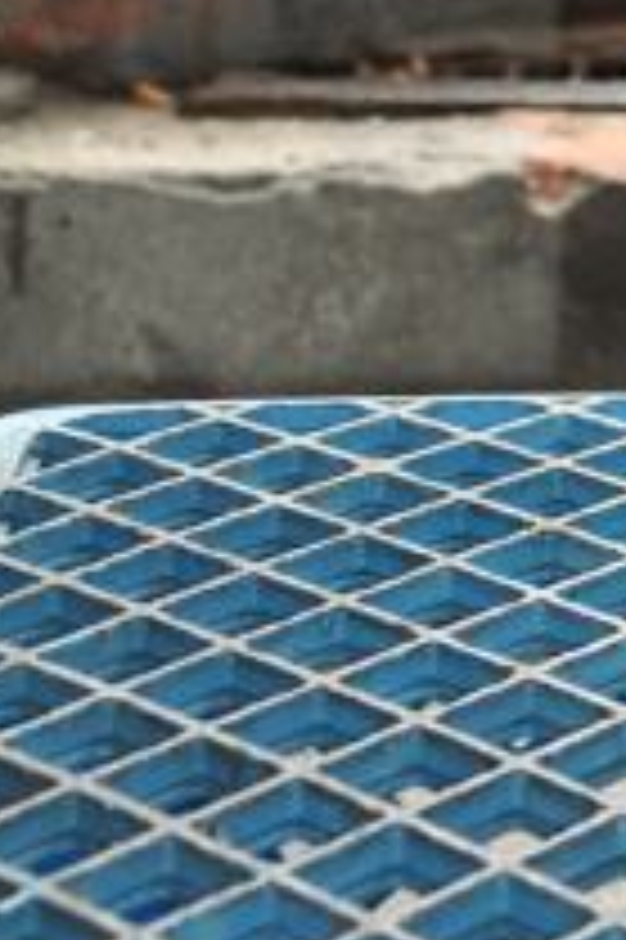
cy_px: -479
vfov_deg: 12.1
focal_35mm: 162
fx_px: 4232
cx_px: 1094
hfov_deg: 8.2
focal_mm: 30
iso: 800
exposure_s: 1/60
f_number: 4.2
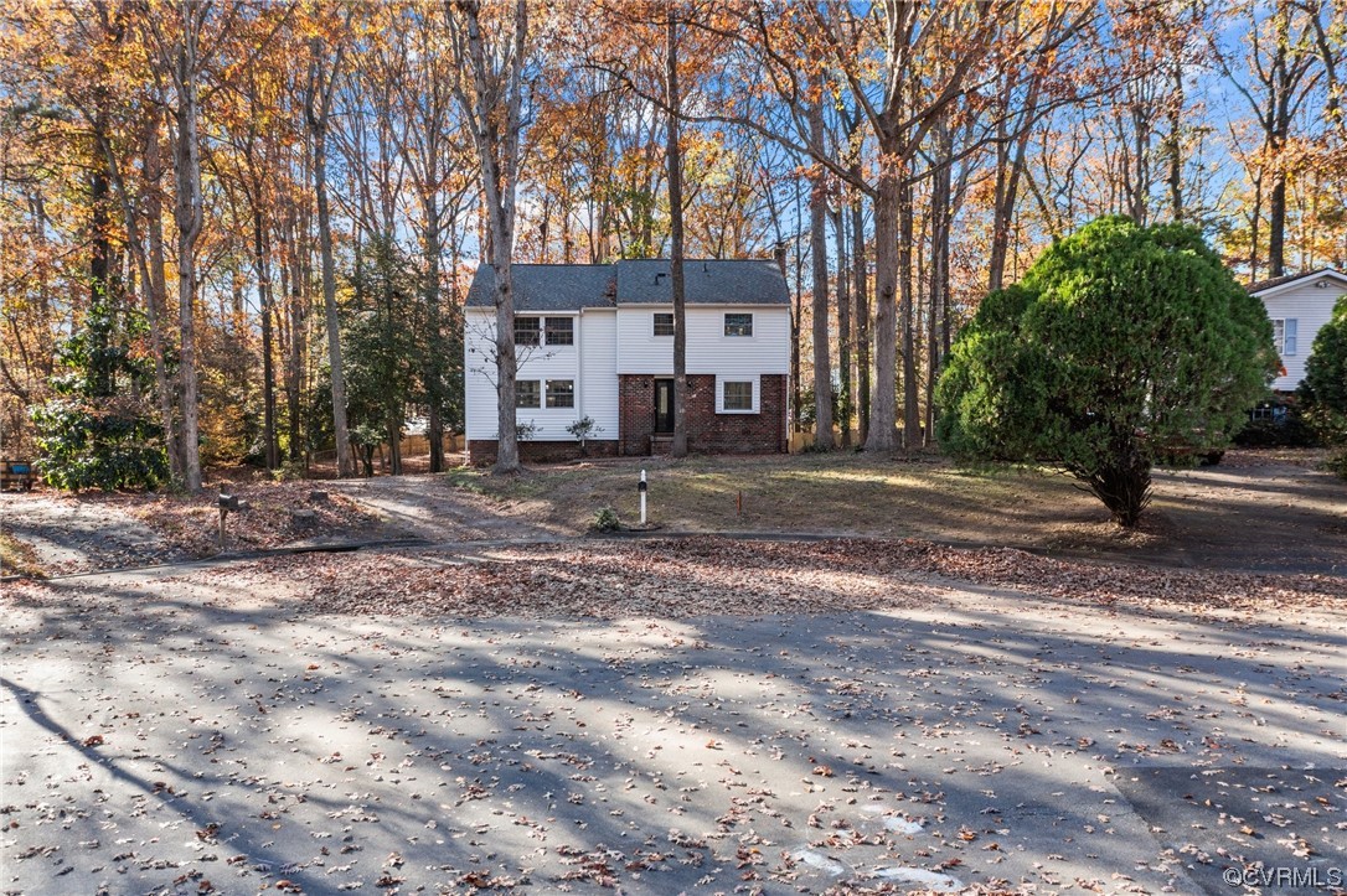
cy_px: 448
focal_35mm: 28
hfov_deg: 65.5
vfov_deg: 46.4
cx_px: 674
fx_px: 1047
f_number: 2.8
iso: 120
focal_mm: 10.26
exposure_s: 1/30
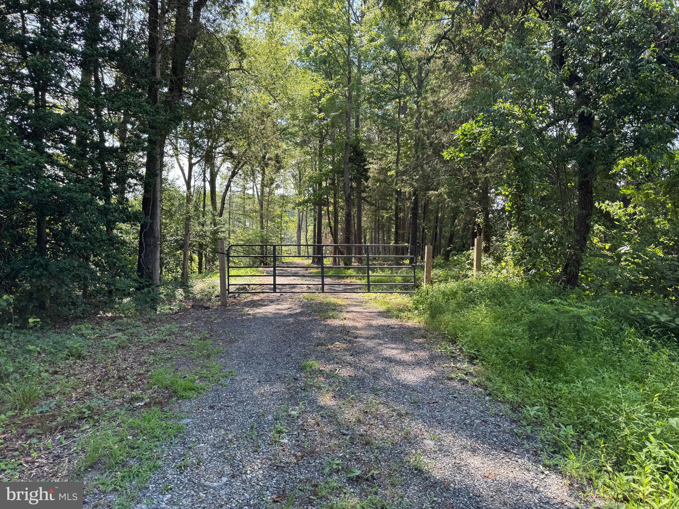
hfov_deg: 71.6
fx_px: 471
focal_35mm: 24
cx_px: 340
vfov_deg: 56.8
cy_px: 254
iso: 80
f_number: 1.78
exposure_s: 1/442
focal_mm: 6.76
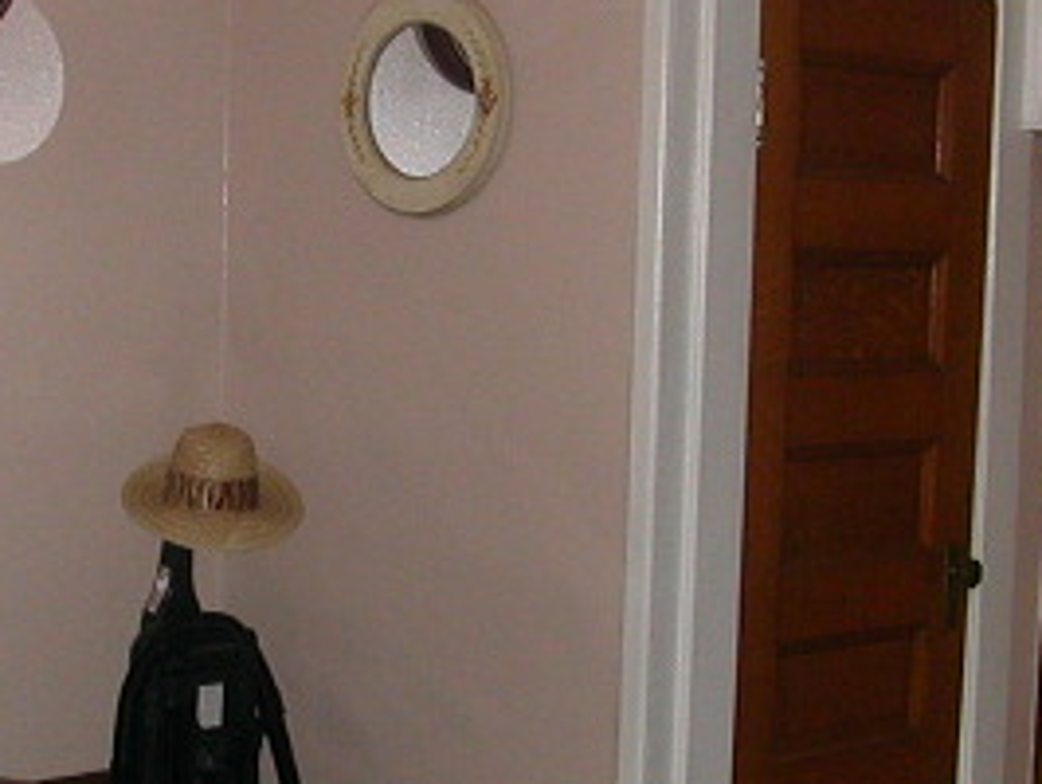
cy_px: 561
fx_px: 2681
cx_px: 403
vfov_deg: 16.6
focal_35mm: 89
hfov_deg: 22.0
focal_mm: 5.6
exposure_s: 1/59.9
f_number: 2.7
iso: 200
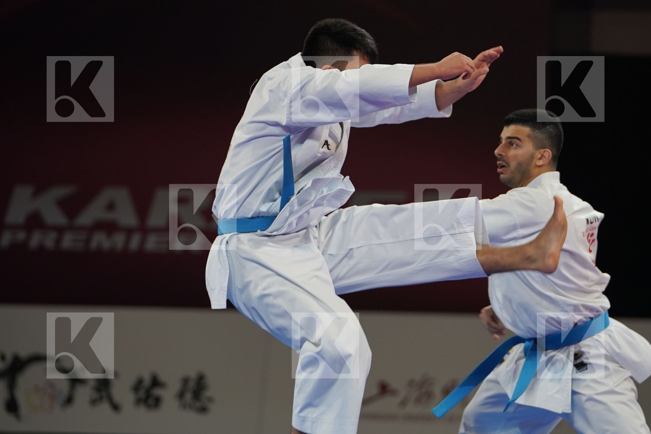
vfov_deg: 6.2
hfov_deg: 9.3
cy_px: 217
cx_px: 326
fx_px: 4014
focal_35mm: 222
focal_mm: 148
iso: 640
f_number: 2.8
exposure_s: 1/500
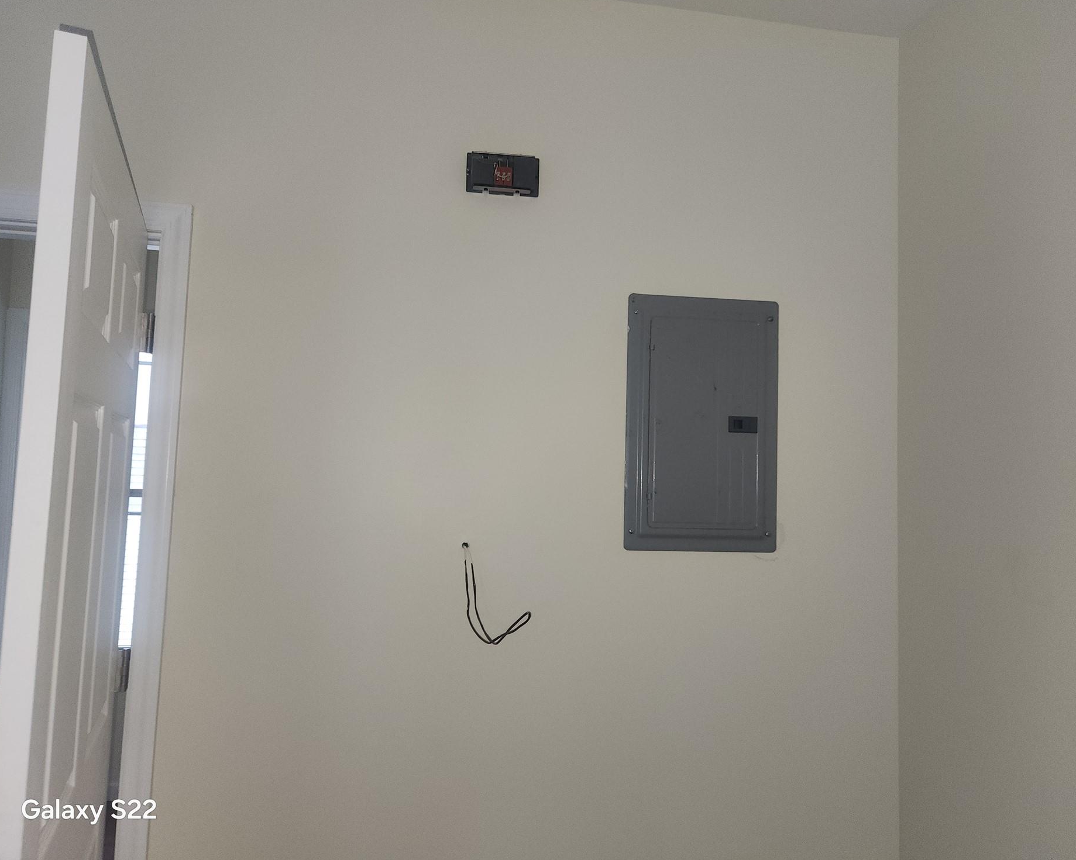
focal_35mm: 25
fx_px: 796
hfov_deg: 68.1
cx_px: 563
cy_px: 432
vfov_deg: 56.8
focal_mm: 5.4
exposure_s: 1/50
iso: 100
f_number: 1.8
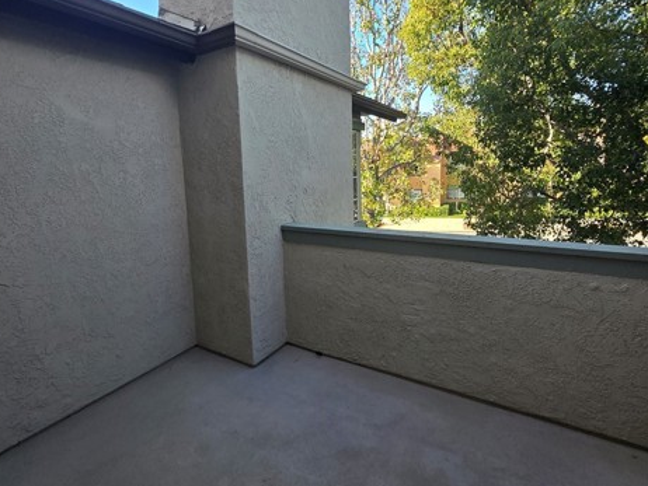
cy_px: 204
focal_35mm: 18
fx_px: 337
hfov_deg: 87.7
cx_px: 316
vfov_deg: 71.2
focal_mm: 1.7
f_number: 2.2
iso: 25
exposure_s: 1/226
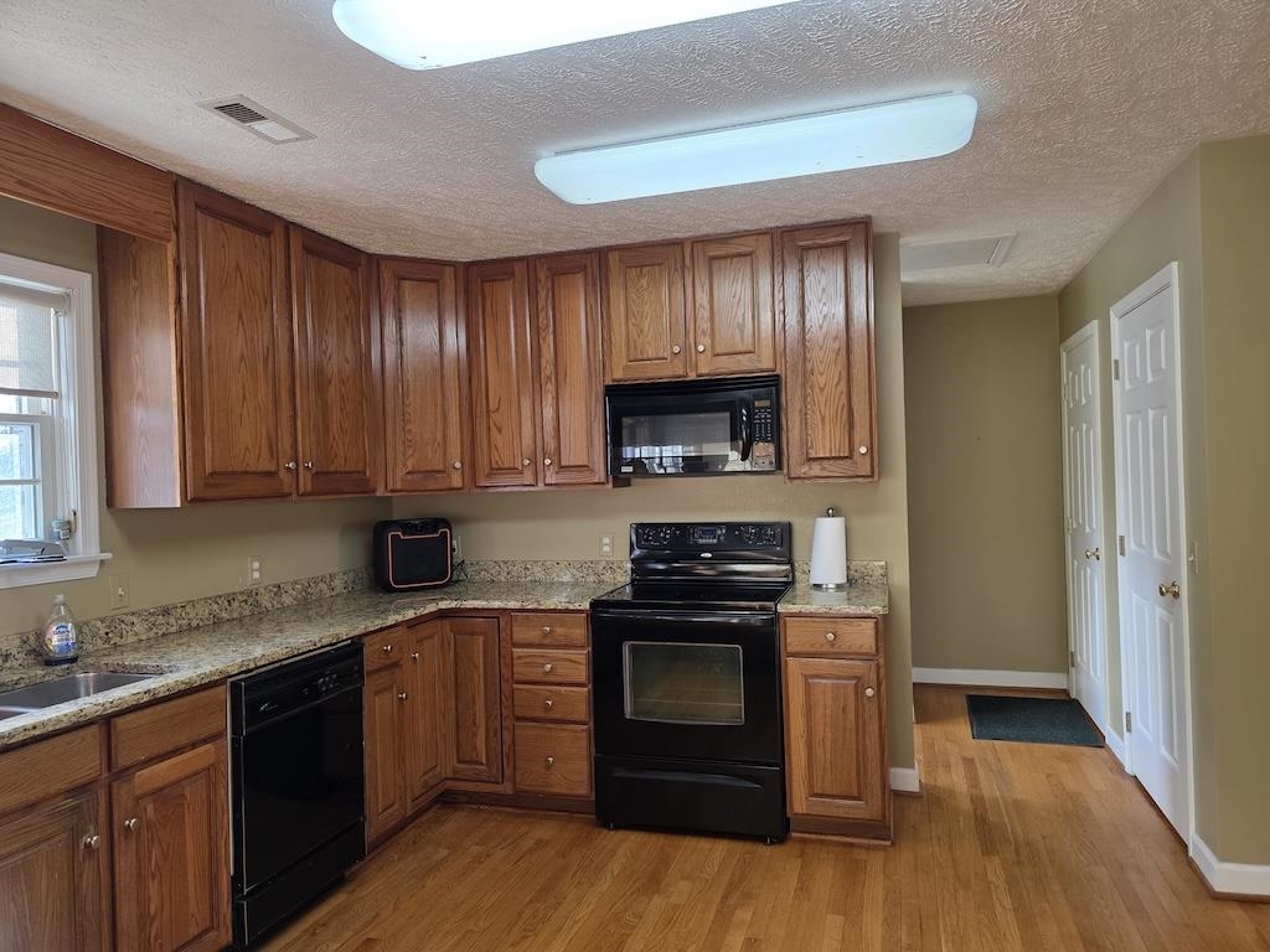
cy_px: 476
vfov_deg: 58.9
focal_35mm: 23
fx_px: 844
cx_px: 635
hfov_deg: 73.9
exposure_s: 1/120
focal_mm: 6.3
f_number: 1.7
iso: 160
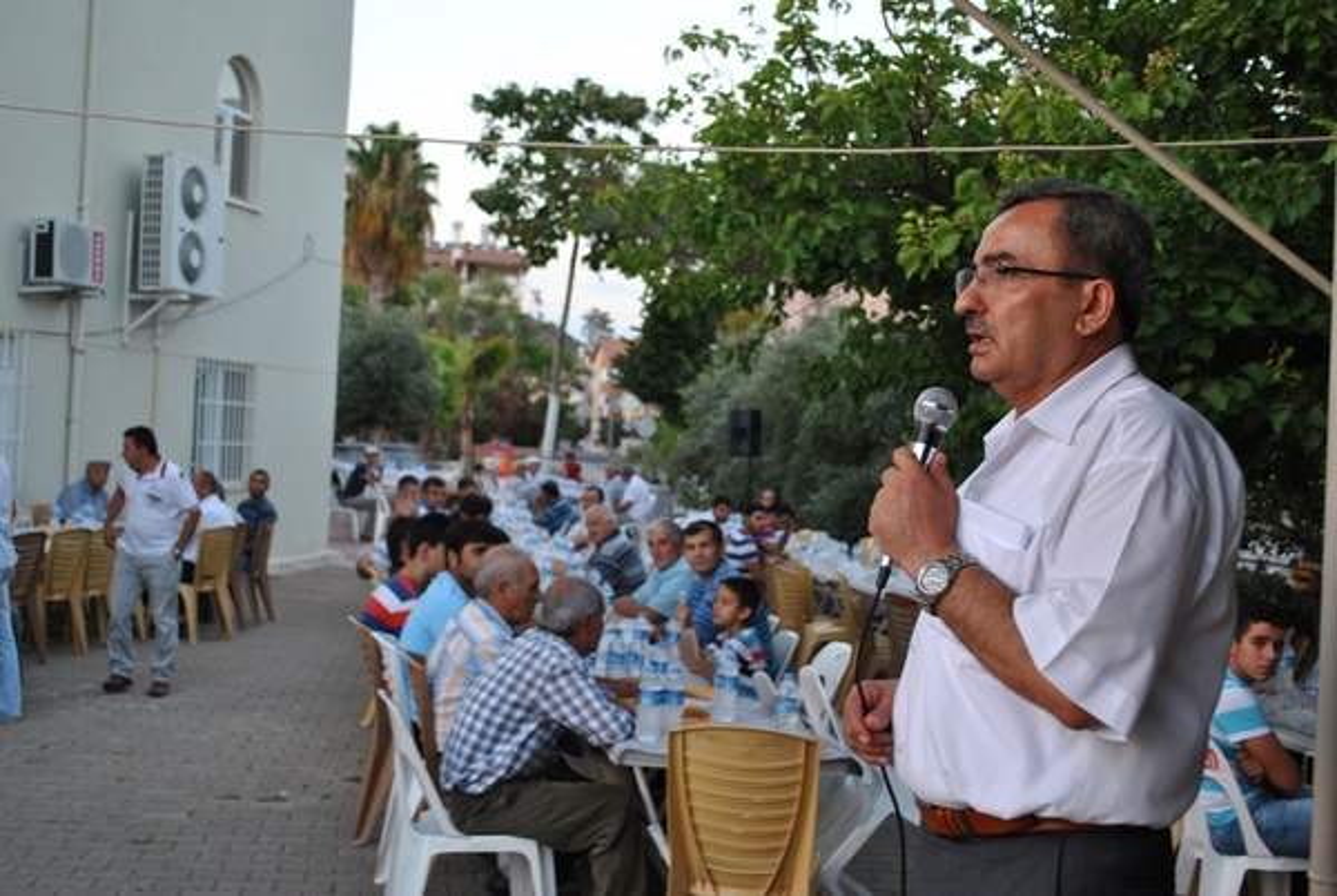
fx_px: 1618
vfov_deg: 30.9
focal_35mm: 44
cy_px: 448
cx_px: 668
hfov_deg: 44.9
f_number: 4.5
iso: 200
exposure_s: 1/30
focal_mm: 29
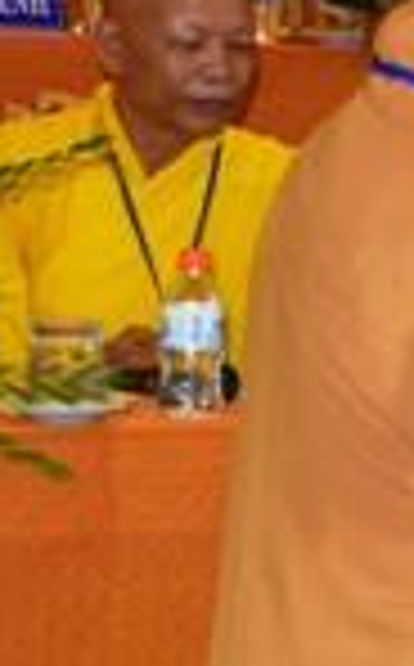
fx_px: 3483
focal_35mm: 192
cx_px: 1256
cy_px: 338
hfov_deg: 6.2
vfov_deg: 10.9
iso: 1800
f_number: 4.5
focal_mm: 29
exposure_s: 1/60
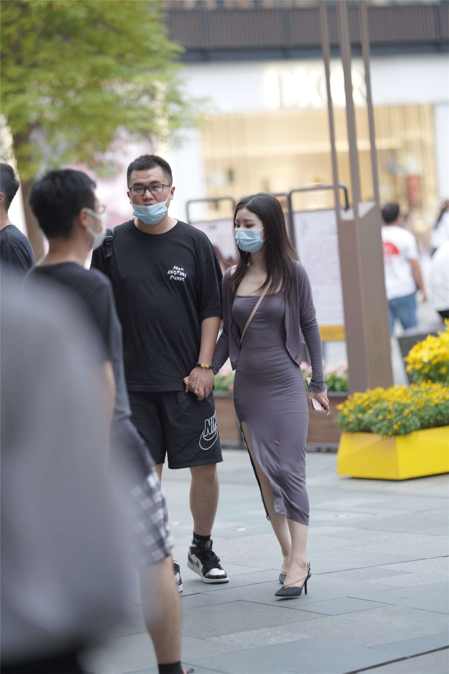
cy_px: 337
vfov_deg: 15.2
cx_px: 224
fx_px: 2525
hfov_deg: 10.2
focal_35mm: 135
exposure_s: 1/320
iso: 640
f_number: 2
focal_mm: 135
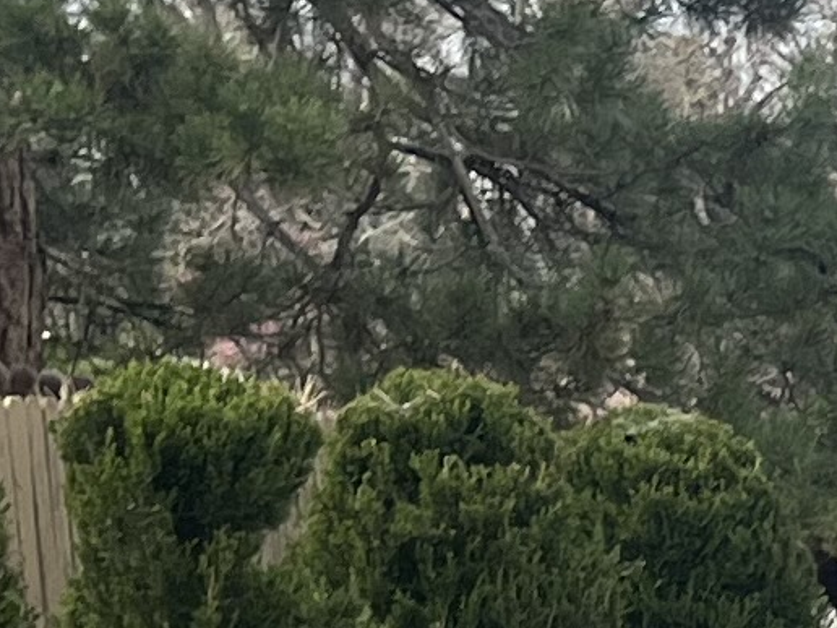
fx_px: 4908
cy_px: 1809
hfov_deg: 8.9
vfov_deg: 6.7
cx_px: 1969
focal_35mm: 203
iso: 50
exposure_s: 1/1721
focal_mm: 5.1
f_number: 1.6
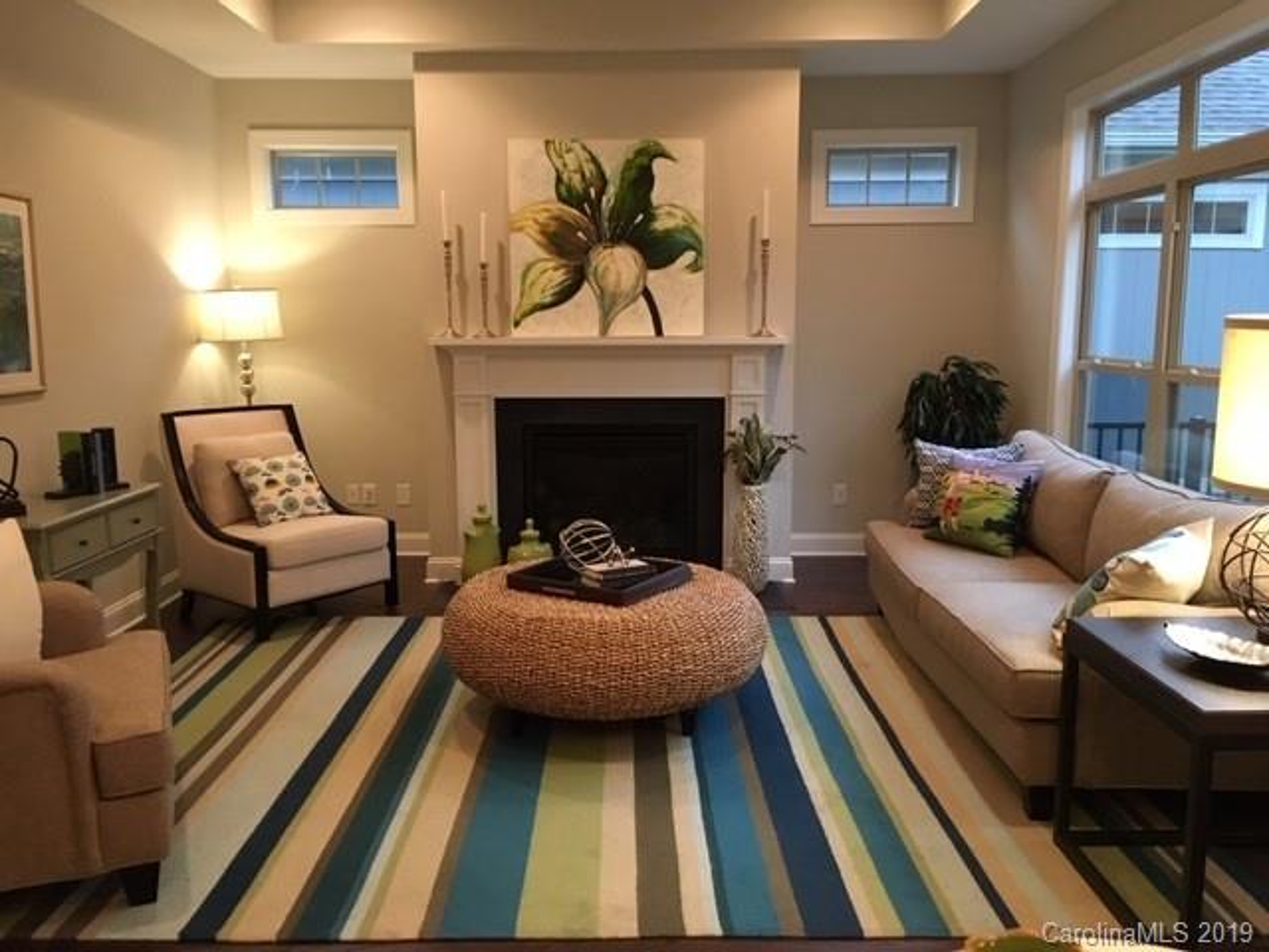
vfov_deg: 48.2
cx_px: 634
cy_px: 476
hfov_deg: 61.7
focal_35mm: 29
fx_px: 1063
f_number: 2.2
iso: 200
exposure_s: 1/30
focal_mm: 4.15
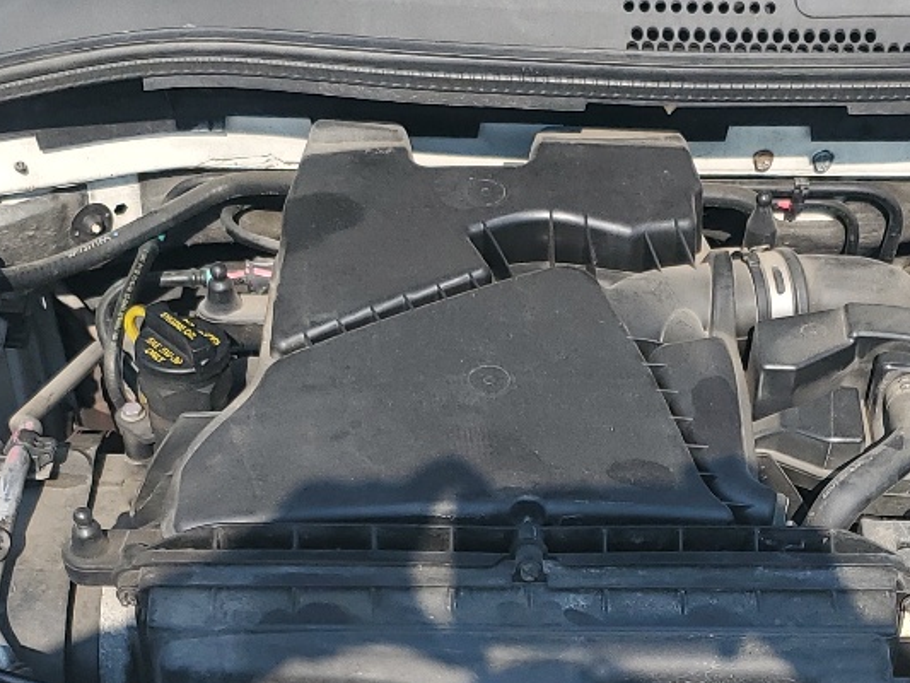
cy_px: 668
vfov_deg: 18.5
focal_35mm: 78
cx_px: 637
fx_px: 2051
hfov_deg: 24.8
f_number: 1.5
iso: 50
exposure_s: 1/2000
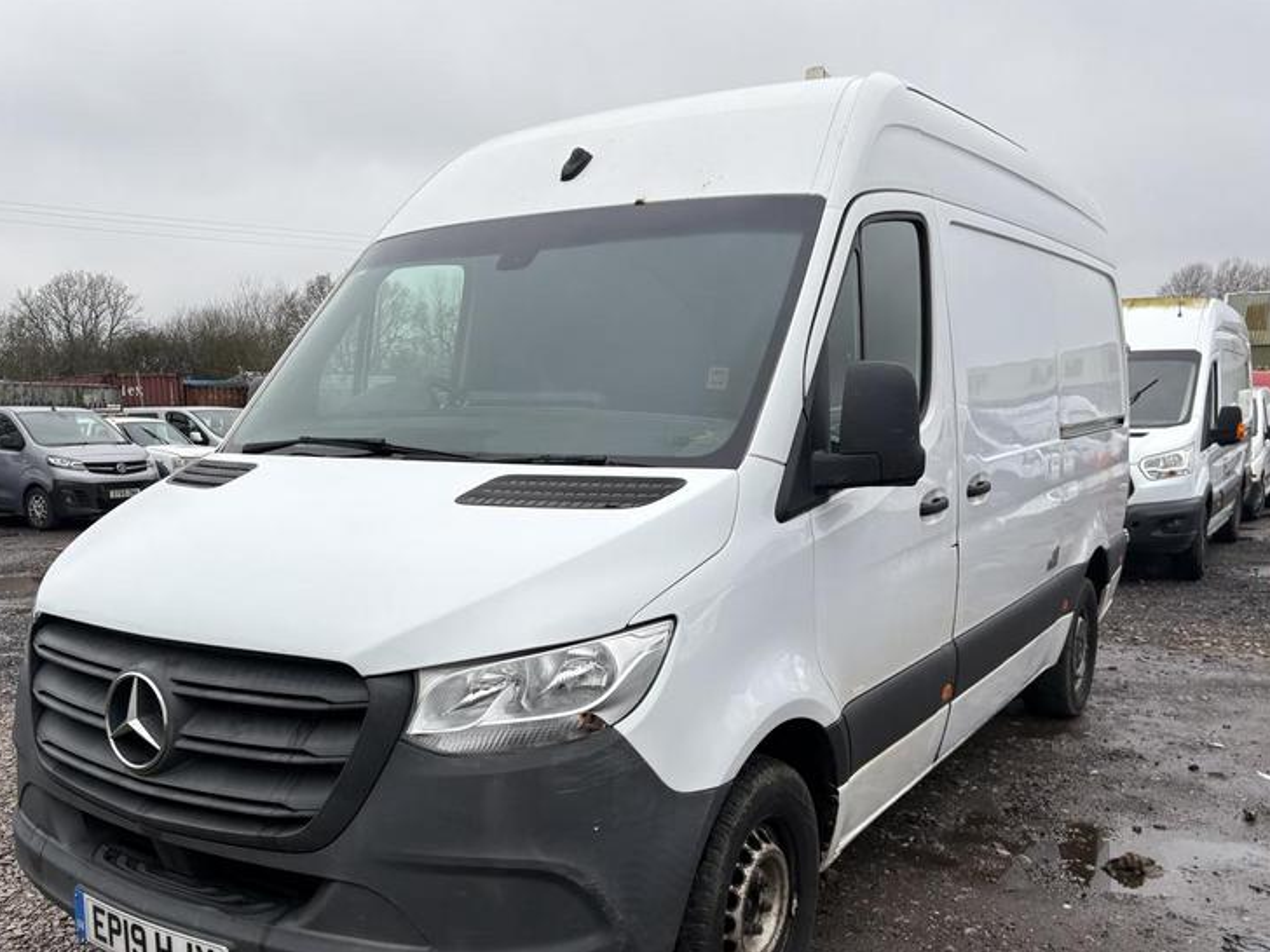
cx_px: 494
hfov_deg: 56.3
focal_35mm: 32
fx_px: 1174
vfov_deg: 44.0
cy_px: 563
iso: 50
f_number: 1.6
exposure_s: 1/731
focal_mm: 5.96
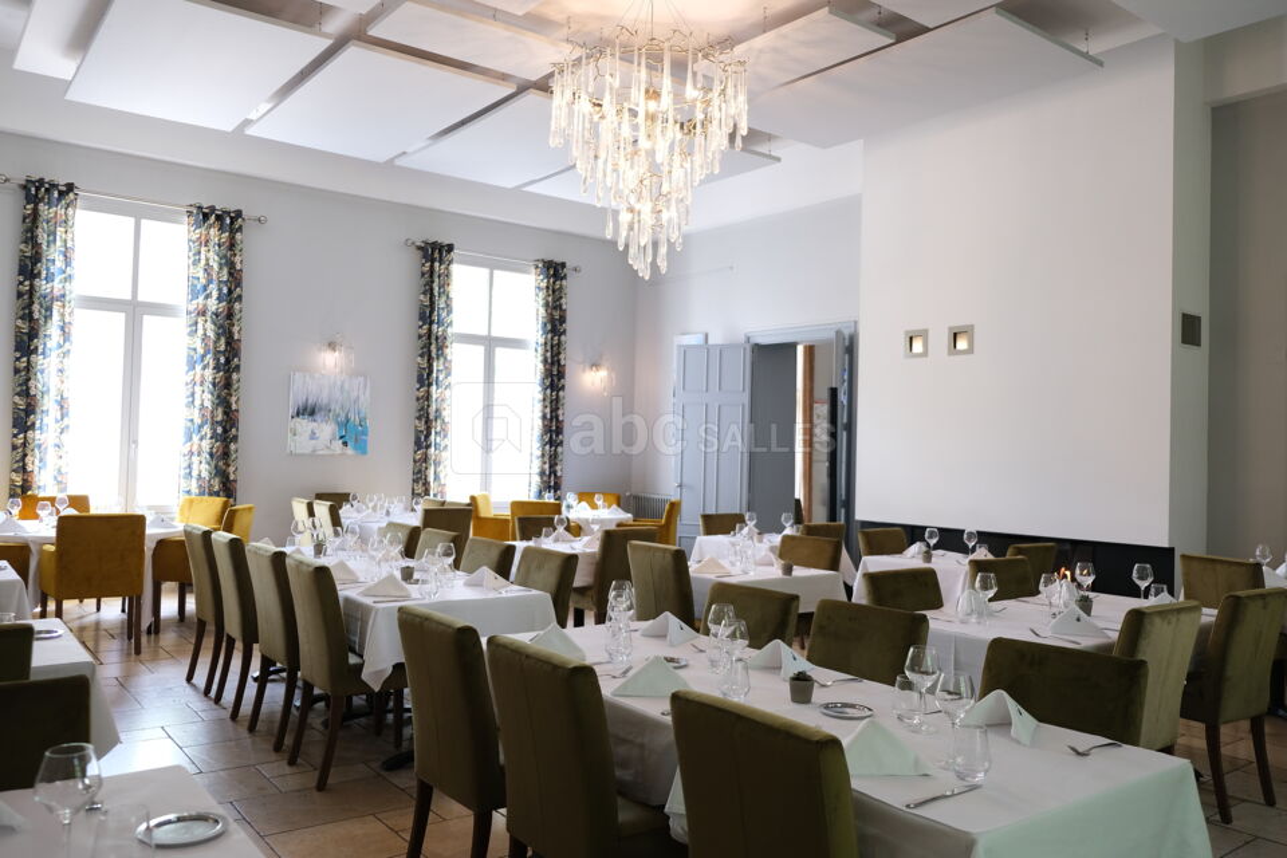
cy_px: 429
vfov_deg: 47.9
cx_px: 644
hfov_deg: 67.4
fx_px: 965
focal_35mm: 27
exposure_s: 1/60
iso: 500
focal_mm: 18
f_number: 2.8
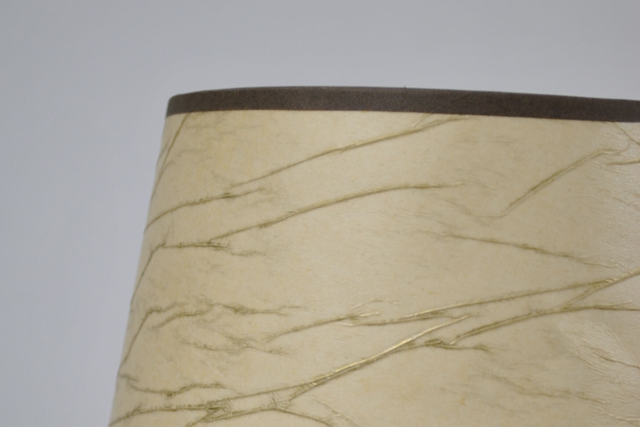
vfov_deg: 12.1
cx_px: 298
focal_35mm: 112
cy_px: 431
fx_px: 1988
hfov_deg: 18.3
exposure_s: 1/50
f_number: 5.3
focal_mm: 45
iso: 200
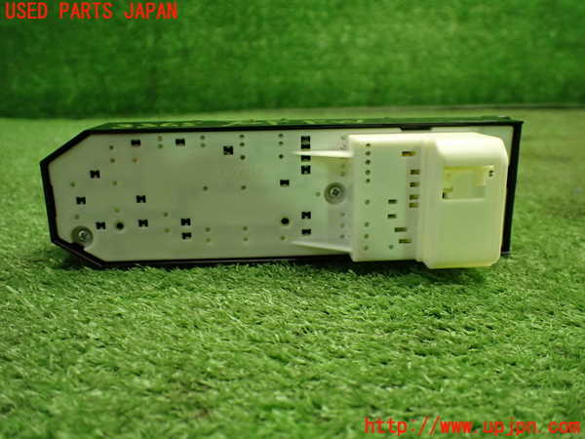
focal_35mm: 30
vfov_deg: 46.8
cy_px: 220
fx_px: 507
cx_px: 292
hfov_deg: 60.0
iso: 640
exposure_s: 1/125
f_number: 2.3
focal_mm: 5.4
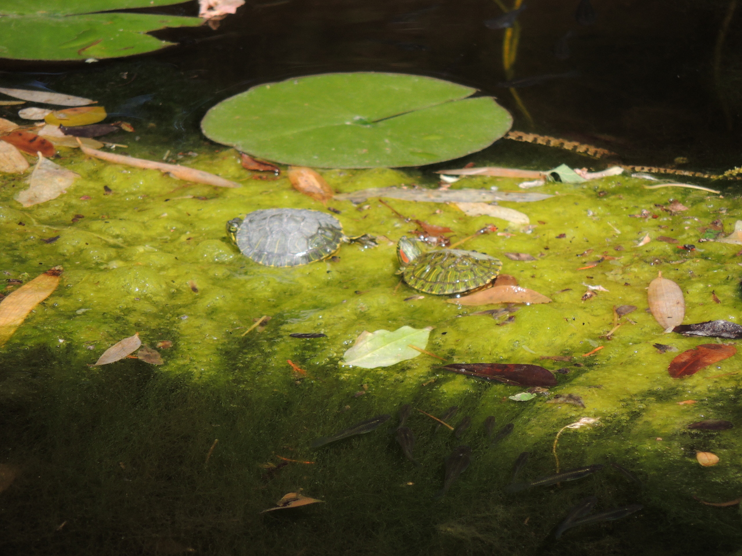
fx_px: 21499
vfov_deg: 1.5
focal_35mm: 1003
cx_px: 372
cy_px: 278
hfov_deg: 2.0
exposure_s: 1/500
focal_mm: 180
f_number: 5.9
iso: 220
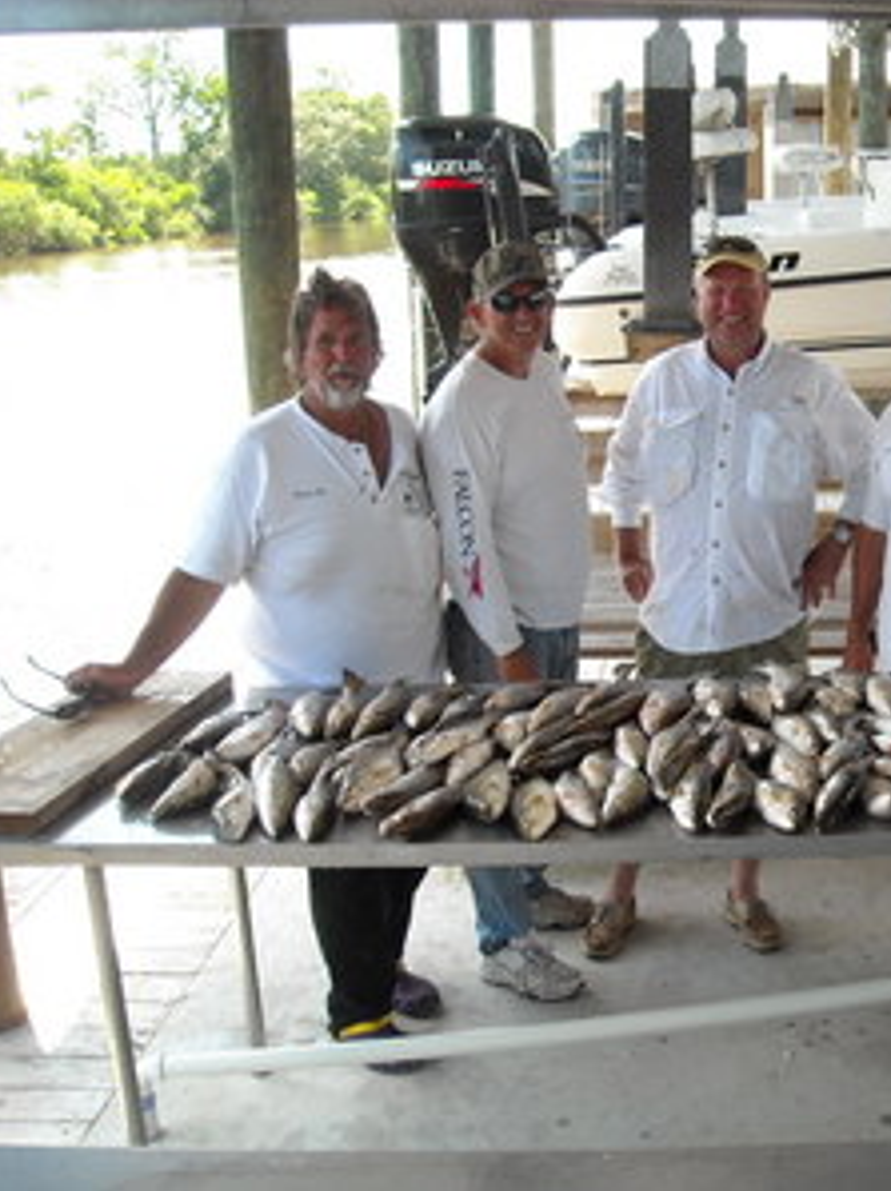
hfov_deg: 29.8
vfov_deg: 40.5
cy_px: 596
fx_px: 1615
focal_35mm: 47
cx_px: 763
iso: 64
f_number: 2.8
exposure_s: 1/125
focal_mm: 5.7
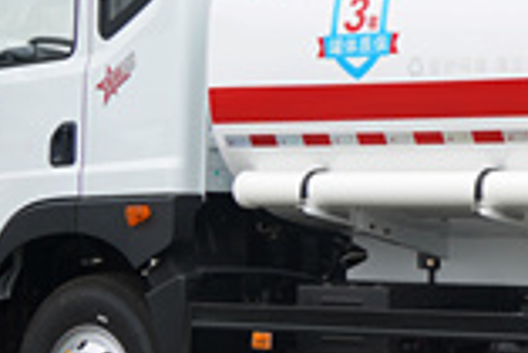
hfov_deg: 11.9
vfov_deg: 8.4
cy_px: 123
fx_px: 2393
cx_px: 864
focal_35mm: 163
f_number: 4.5
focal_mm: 32
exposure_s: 1/320
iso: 160
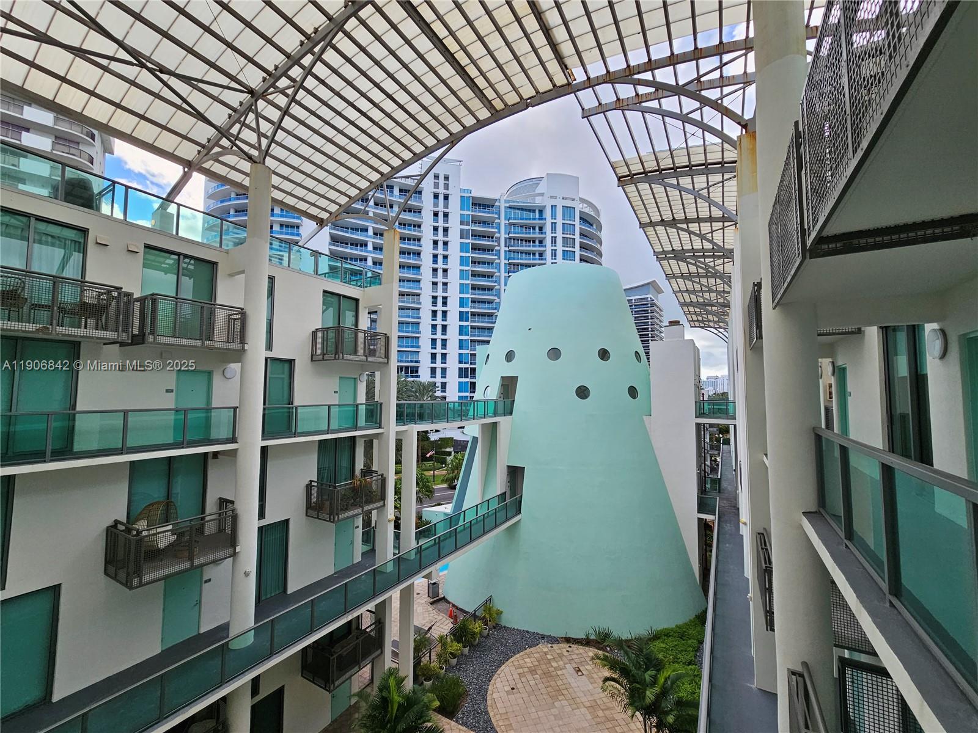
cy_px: 366
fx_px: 367
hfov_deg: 106.2
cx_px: 489
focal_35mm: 13
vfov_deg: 89.9
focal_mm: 2.2
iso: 80
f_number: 2.2
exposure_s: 1/1000
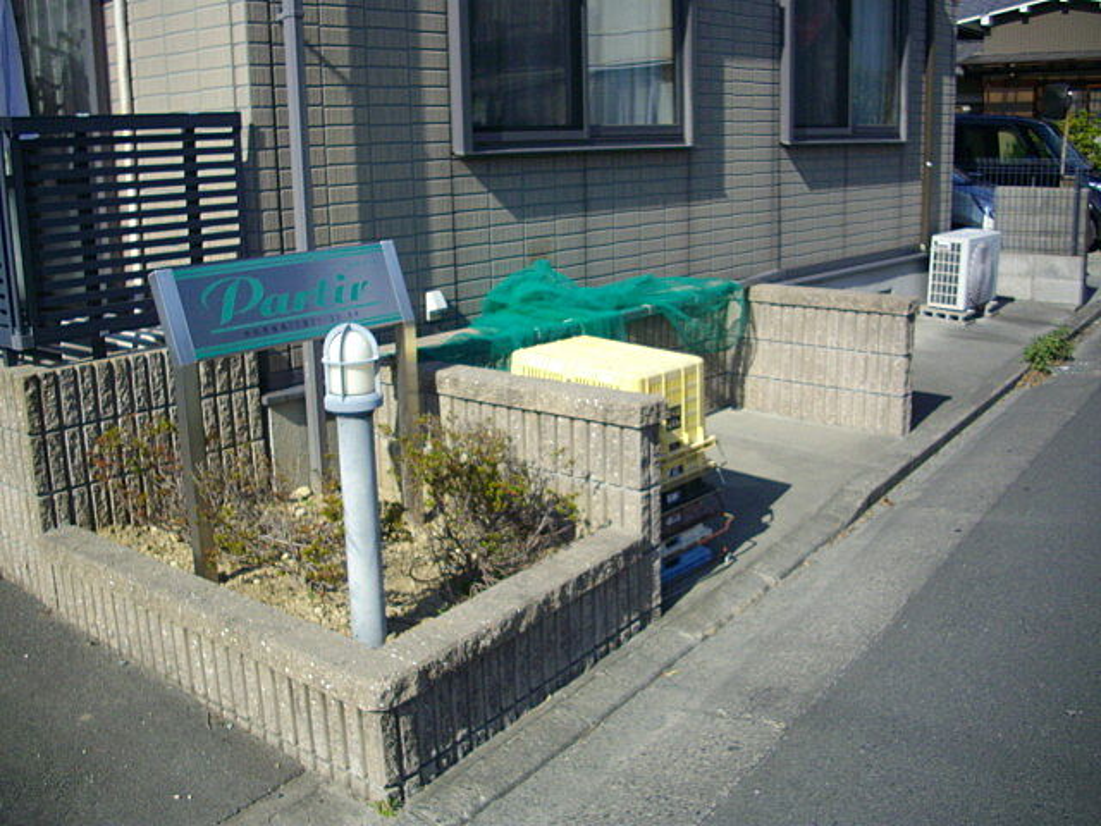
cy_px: 413
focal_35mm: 37
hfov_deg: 50.1
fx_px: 1177
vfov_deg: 38.7
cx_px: 550
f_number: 5.6
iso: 100
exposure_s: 1/400
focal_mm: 6.2
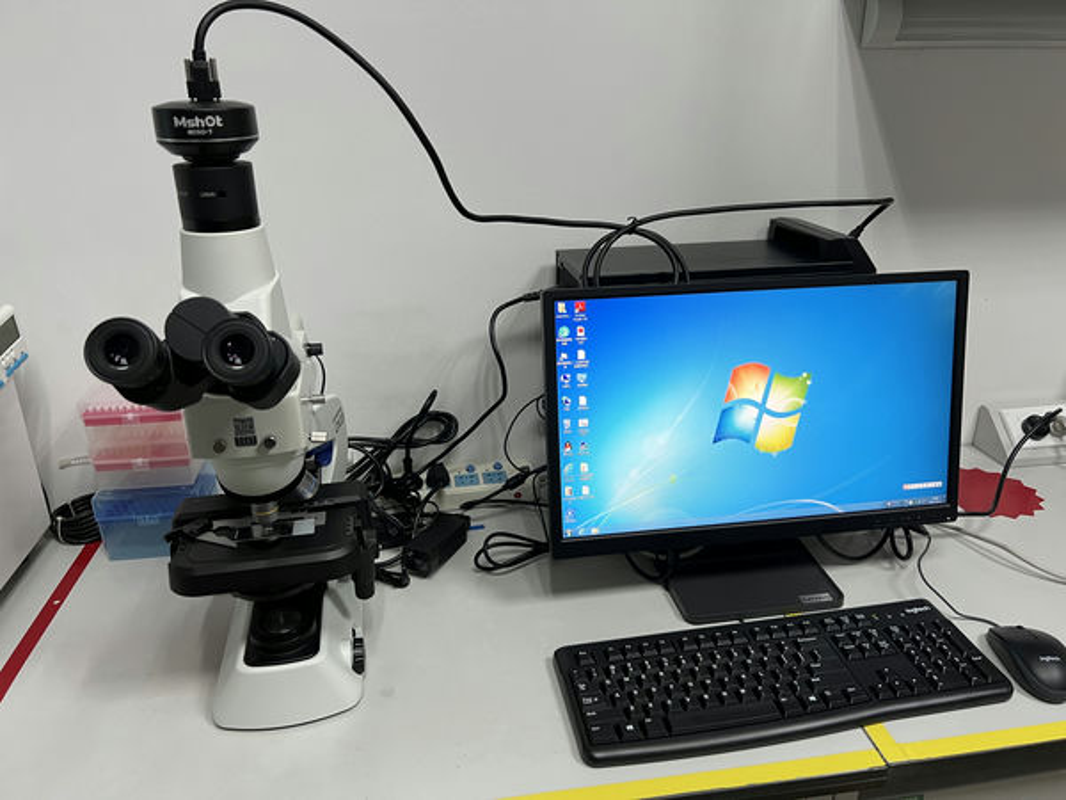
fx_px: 801
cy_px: 400
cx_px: 533
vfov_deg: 53.1
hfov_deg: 67.3
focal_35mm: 26
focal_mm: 5.7
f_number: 1.5
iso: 125
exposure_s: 1/70
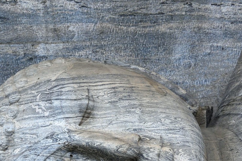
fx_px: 571
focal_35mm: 85
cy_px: 219
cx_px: 81
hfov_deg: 23.8
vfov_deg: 15.2
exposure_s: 1/60
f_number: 6.3
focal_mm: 40
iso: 1600
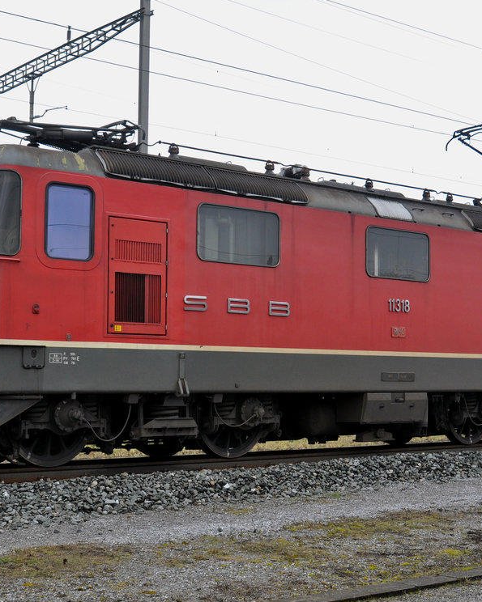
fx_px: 1052
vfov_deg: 32.0
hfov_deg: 25.8
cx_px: 202
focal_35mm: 59
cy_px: 282
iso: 400
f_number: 8
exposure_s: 1/200
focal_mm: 26
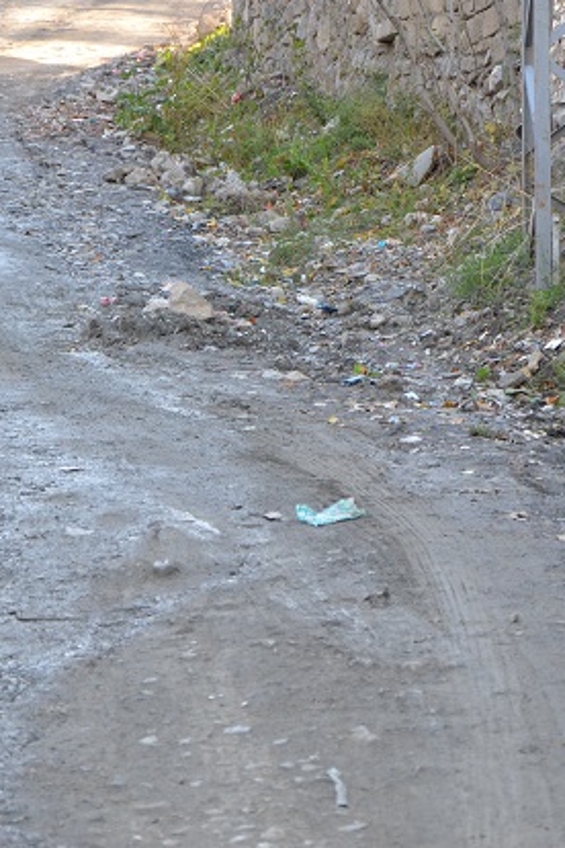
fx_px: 4845
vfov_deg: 10.0
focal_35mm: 206
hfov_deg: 6.7
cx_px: 221
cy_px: 400
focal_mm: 85
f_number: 5.6
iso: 640
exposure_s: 1/125
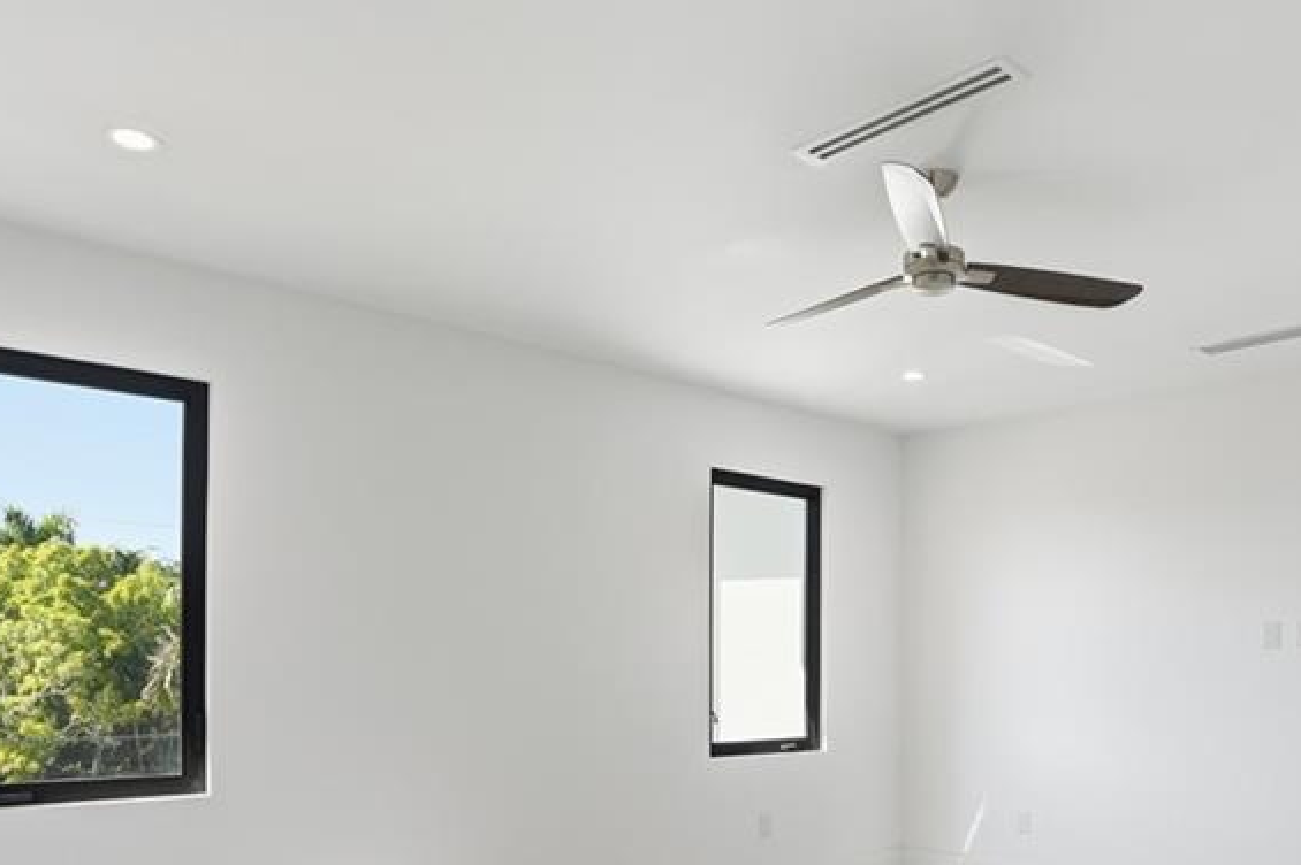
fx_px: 1047
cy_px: 673
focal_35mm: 29
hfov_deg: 63.4
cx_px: 744
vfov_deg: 43.1
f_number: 9
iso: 400
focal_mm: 16
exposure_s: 1/1600
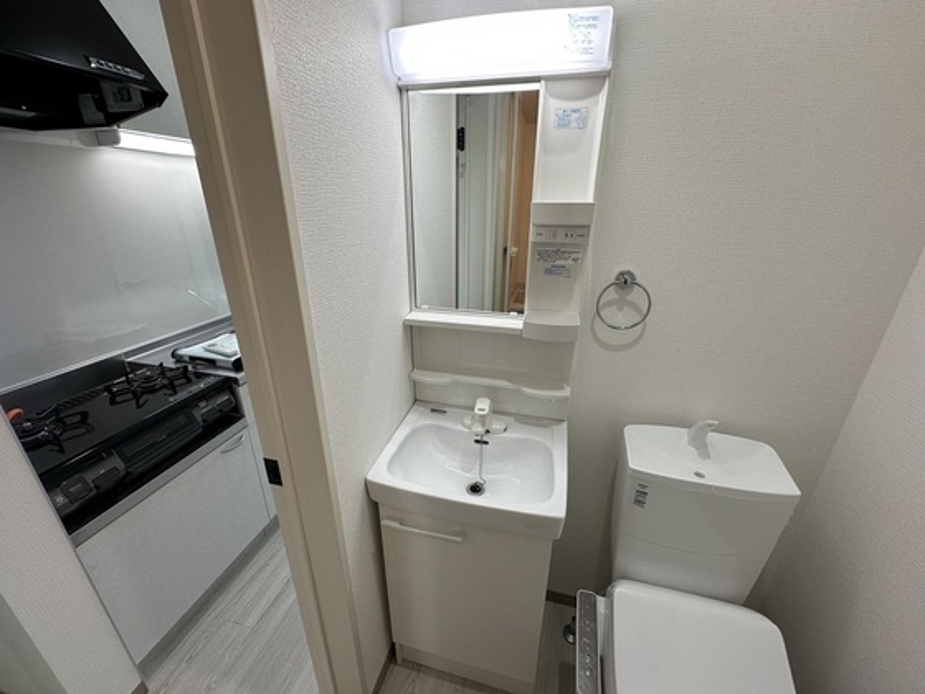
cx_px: 462
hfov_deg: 102.1
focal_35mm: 14
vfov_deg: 85.7
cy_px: 347
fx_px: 374
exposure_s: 1/120
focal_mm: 2.22
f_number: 2.2
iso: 100
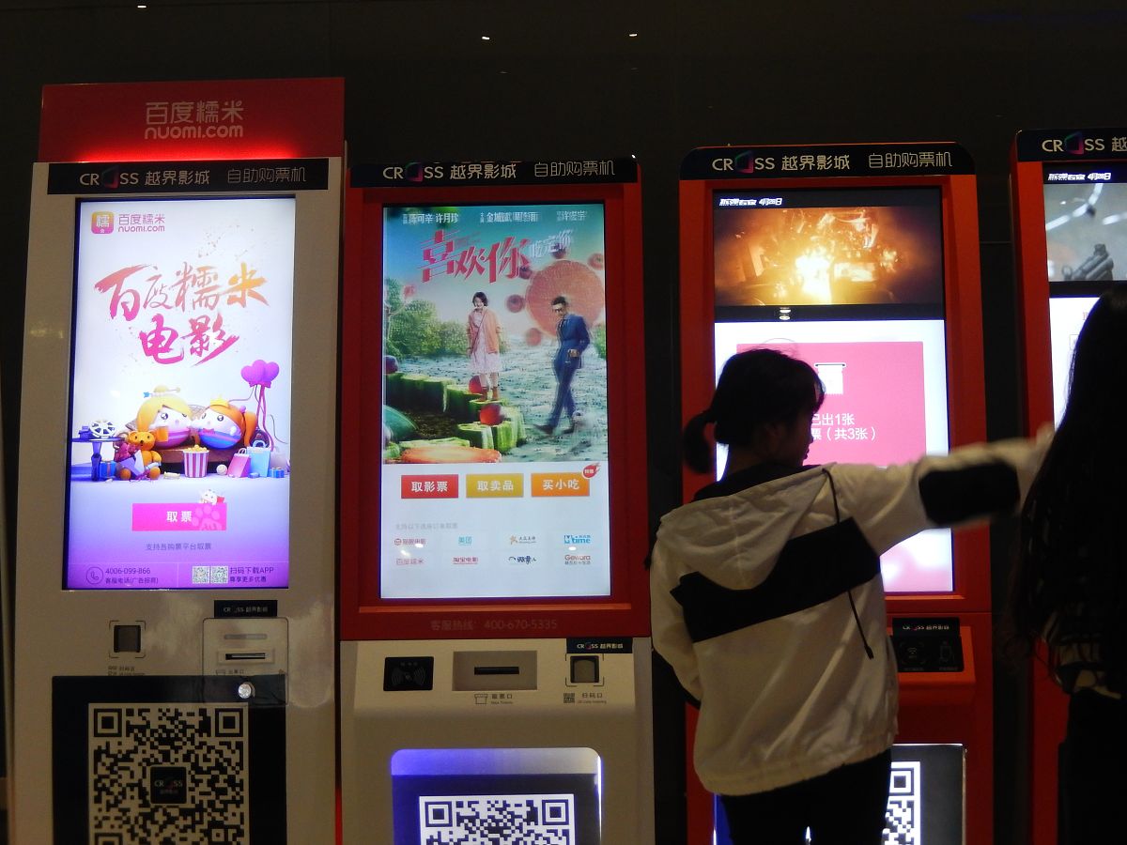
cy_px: 422
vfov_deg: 25.2
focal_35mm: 58
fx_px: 1888
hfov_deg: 33.2
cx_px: 564
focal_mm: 10.4
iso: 400
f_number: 4.6
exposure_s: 1/30
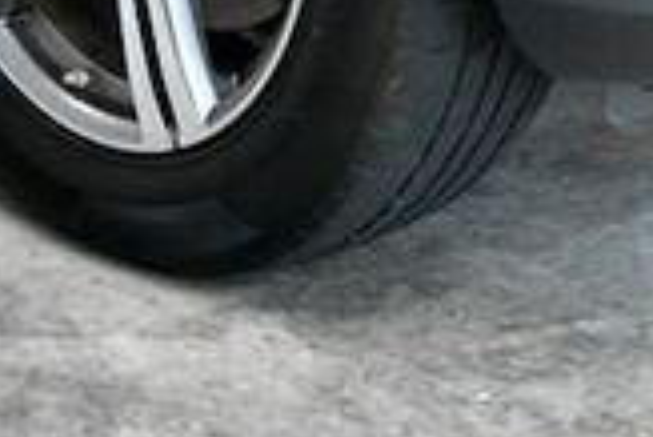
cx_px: 120
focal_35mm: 226
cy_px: -844
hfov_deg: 9.1
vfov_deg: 5.7
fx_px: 4103
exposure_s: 1/640
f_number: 4.5
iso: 1600
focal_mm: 36
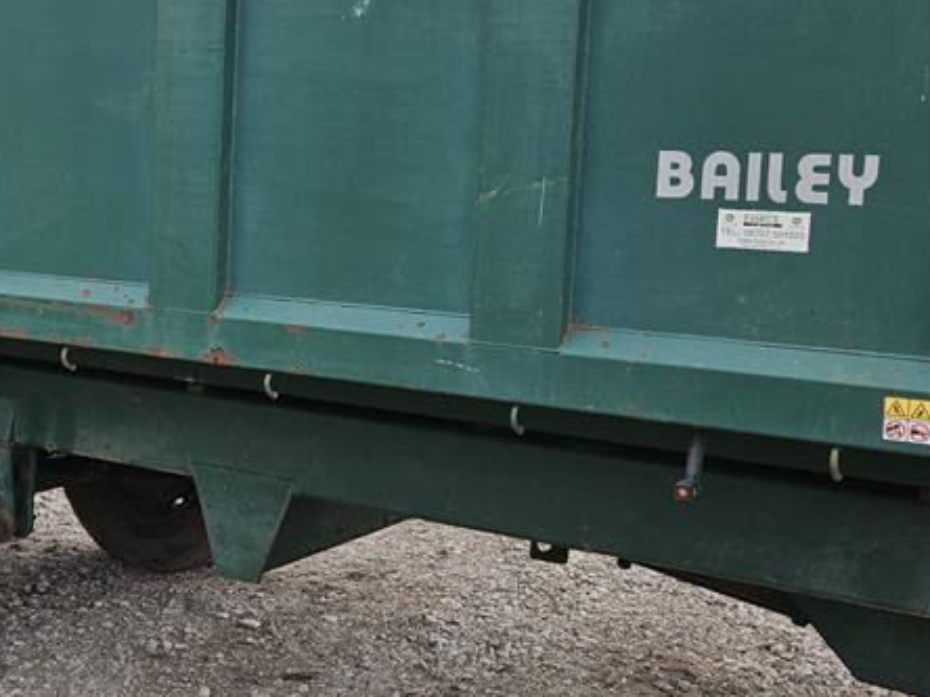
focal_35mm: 53
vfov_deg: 27.5
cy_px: 291
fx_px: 1424
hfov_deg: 35.5
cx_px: 258
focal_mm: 5.4
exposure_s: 1/957
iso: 25
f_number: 1.8
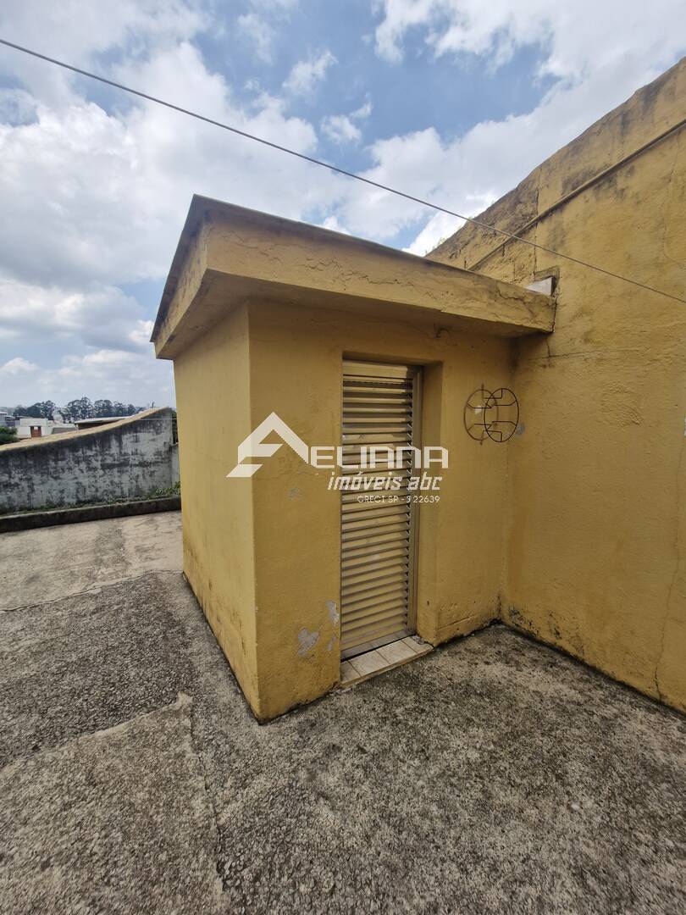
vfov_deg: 106.2
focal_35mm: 13
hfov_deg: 89.9
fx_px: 344
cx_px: 343
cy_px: 458
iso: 50
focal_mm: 1.74
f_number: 2.2
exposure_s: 1/1400
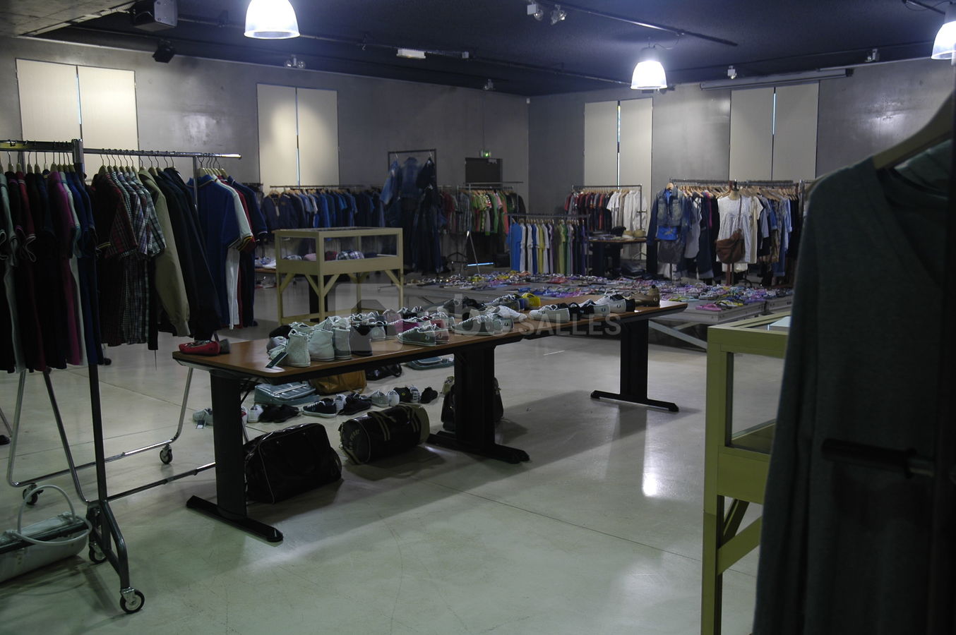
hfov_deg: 53.2
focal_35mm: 36
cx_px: 478
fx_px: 955
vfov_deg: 36.8
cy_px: 318
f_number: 4
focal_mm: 24
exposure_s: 1/6
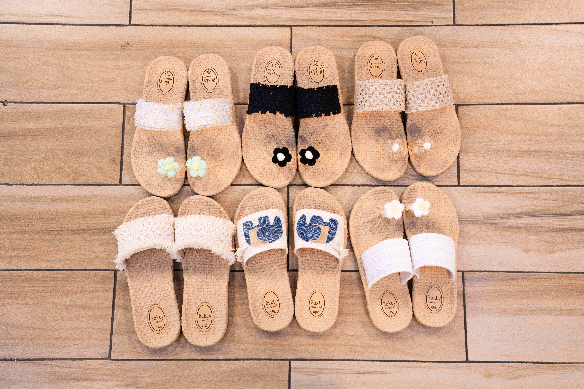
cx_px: 292
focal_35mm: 40
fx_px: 649
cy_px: 194
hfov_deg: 48.5
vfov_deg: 33.4
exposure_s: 1/160
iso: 800
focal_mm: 40
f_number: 5.6
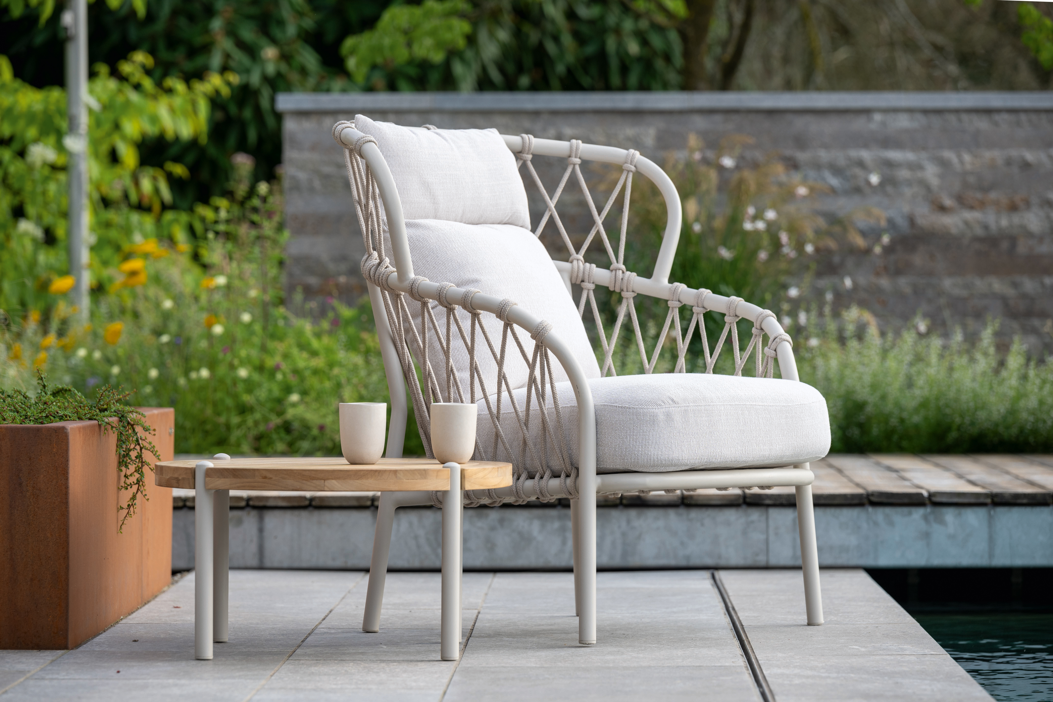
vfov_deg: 9.1
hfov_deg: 13.7
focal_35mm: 150
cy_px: 351
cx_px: 526
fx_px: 4387
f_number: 4.5
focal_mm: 150
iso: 160
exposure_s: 1/250
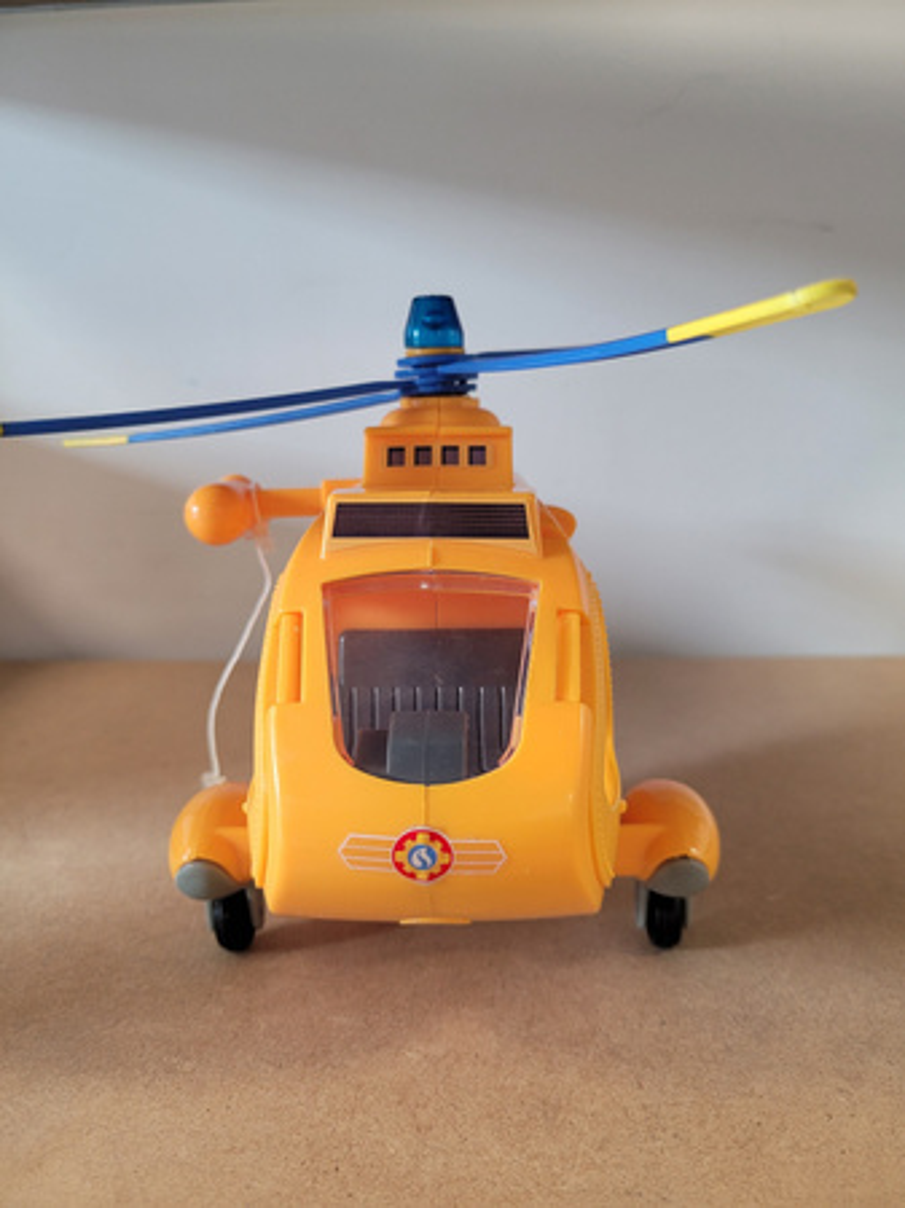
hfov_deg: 53.0
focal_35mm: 26
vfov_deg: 67.3
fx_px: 907
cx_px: 452
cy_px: 604
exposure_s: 1/100
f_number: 1.8
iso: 200
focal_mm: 5.4
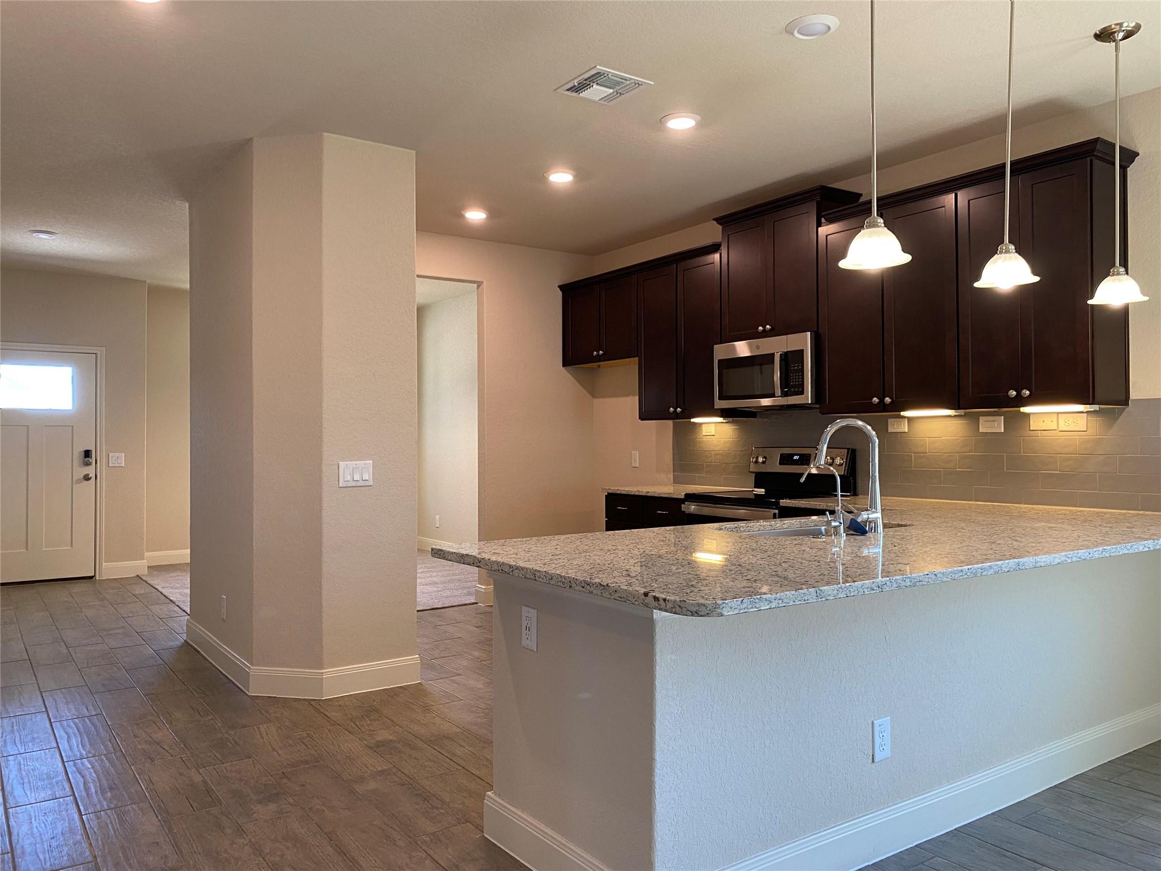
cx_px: 580
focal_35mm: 26
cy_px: 436
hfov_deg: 67.3
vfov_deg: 53.1
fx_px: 872
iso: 100
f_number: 1.8
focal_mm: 4.25
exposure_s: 1/60
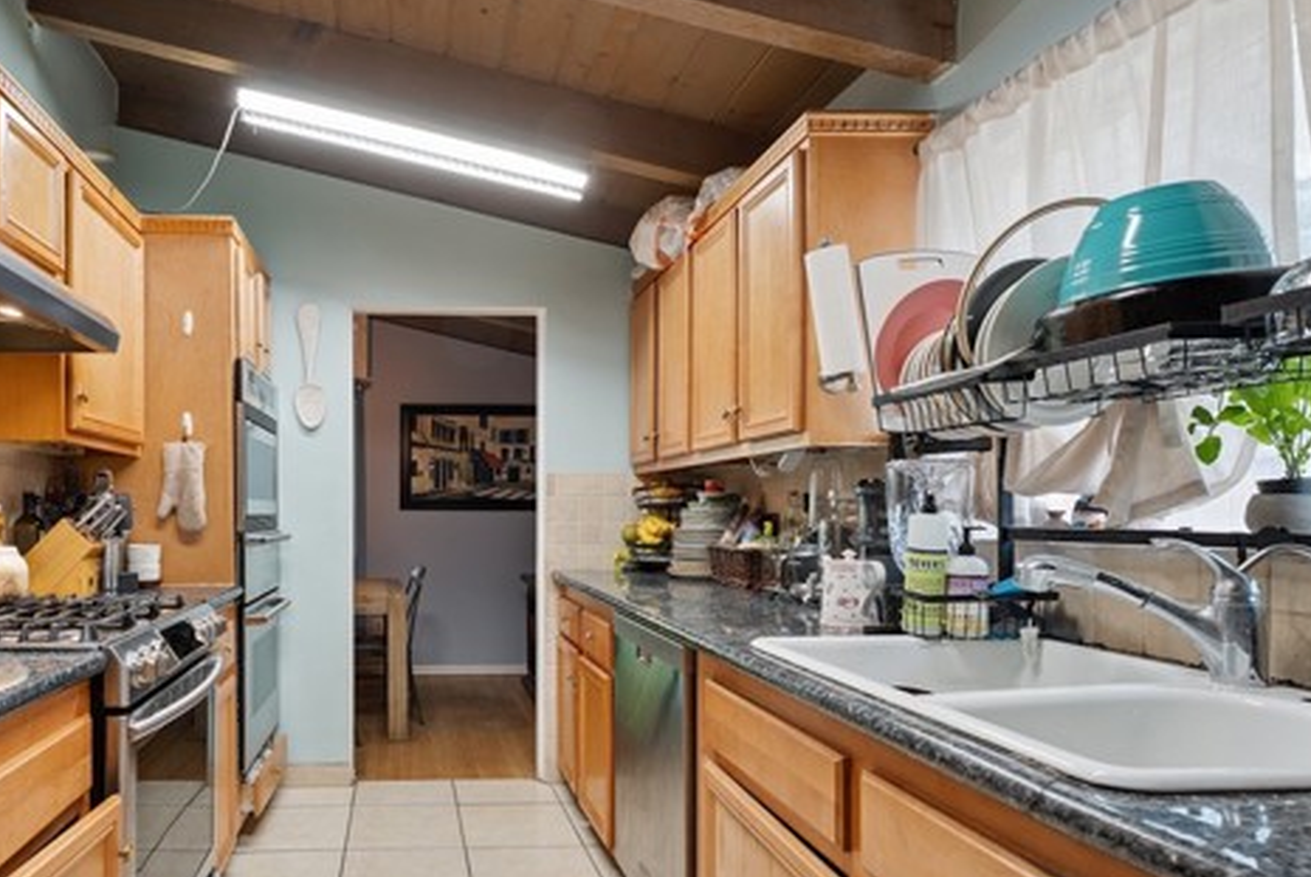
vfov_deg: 56.7
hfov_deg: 75.7
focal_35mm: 22
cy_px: 512
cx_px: 434
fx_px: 807
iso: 160
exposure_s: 1/5
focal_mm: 16.1
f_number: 8
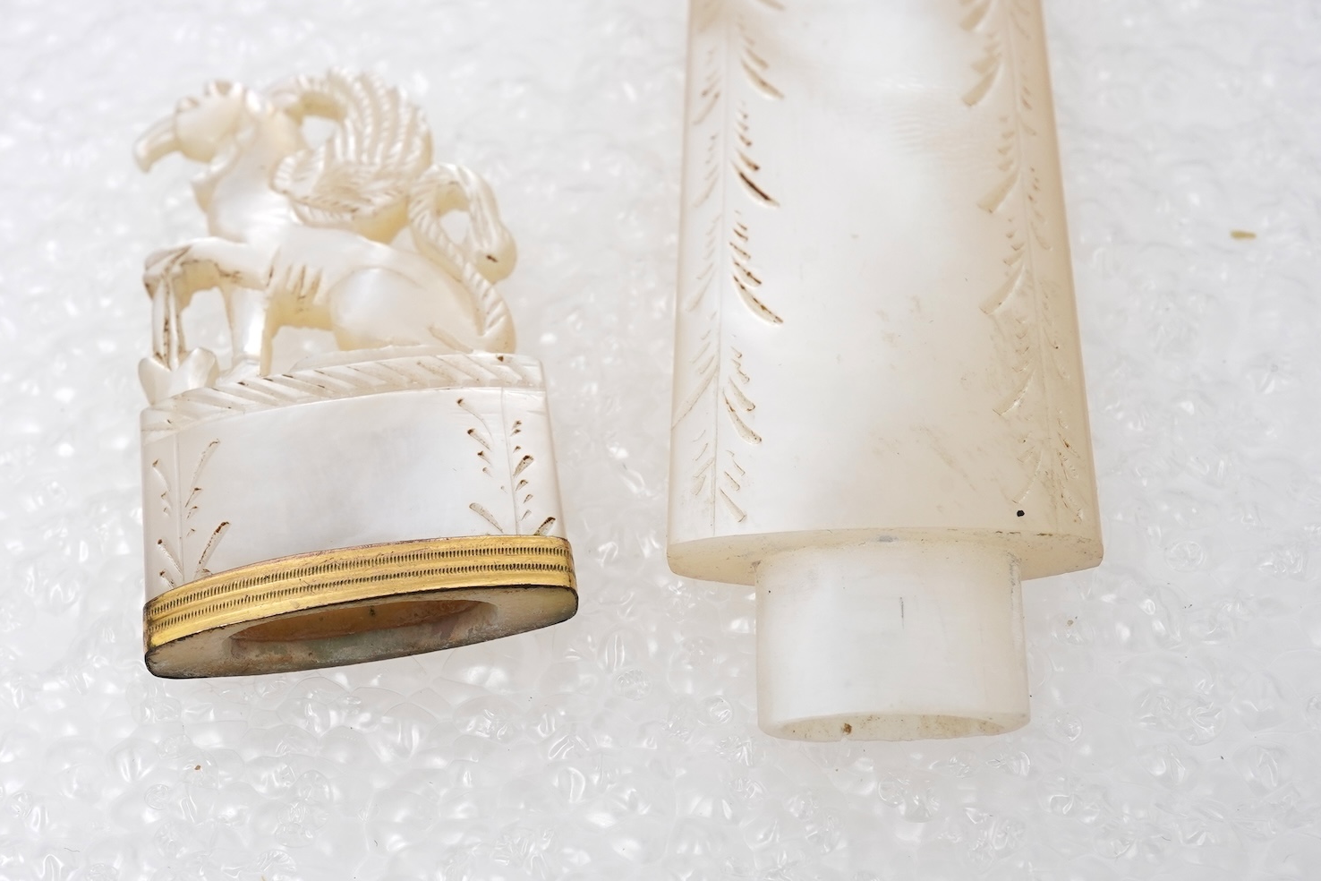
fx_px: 1688
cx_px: 672
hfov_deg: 42.7
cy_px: 443
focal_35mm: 46
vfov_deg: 29.2
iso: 400
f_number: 22
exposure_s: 1/125
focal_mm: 30
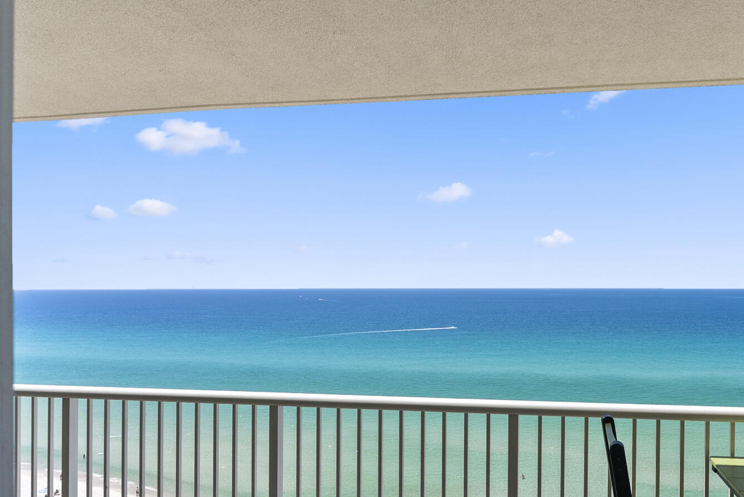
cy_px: 282
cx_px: 513
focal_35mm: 25
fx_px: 512
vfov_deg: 51.7
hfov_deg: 69.4
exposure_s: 1/3200
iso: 320
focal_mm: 16.5
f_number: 5.6
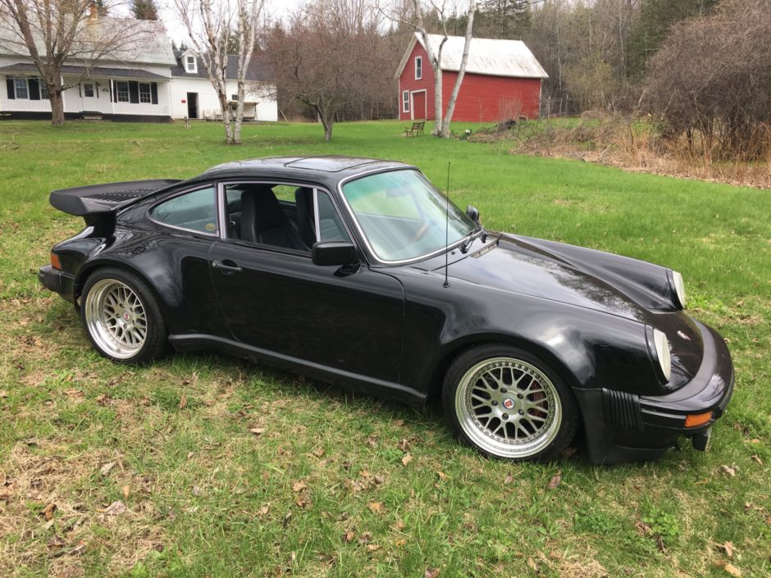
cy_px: 289
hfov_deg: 61.7
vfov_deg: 48.2
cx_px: 386
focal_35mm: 29
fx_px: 646
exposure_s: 1/541
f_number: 2.2
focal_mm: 4.15
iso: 25
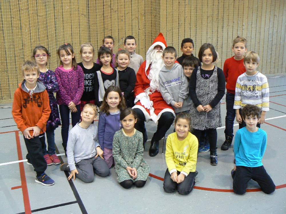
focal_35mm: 36
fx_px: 297
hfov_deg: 51.4
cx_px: 143
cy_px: 107
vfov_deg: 39.7
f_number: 2.8
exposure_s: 1/15
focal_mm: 6
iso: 200
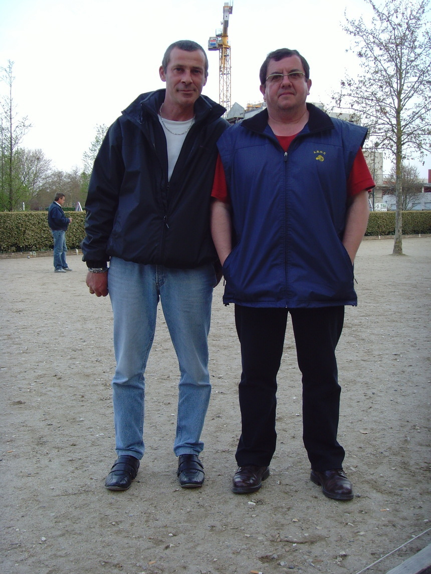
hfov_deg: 32.2
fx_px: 747
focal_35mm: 45
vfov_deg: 42.1
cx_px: 216
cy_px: 287
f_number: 3.7
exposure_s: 1/60
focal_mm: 7.7
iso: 100
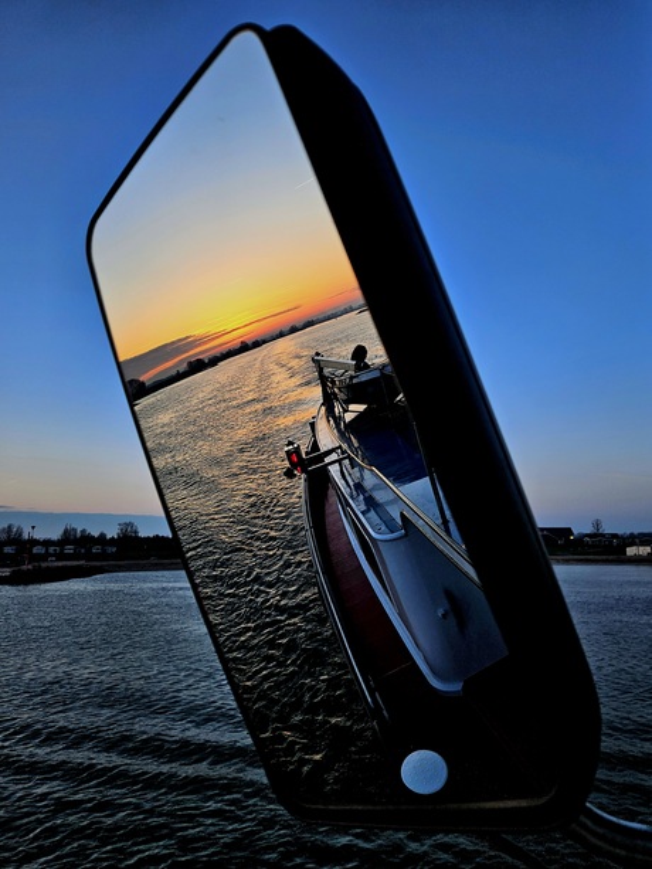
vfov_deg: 73.9
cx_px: 326
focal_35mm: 23
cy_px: 434
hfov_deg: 58.9
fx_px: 577
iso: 25
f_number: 1.8
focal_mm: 5.4
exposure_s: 1/256
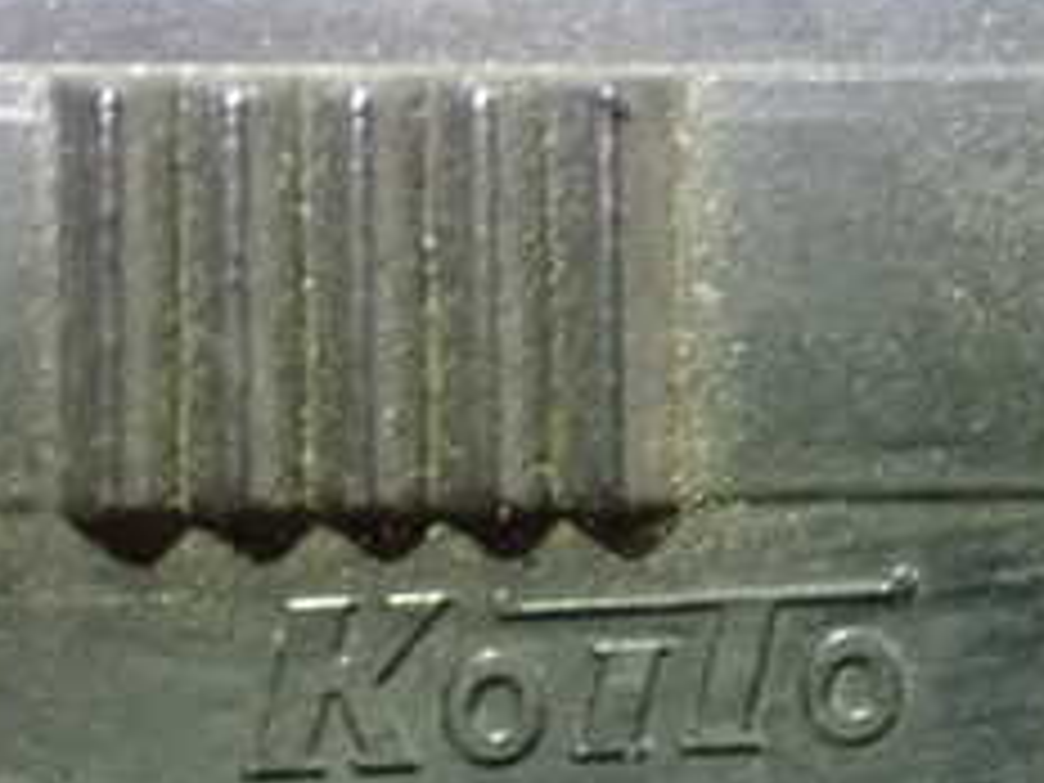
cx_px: 1152
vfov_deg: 13.9
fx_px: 3197
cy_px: 554
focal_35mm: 106
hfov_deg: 17.9
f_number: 2.8
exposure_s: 1/15
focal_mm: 7.31
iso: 1600
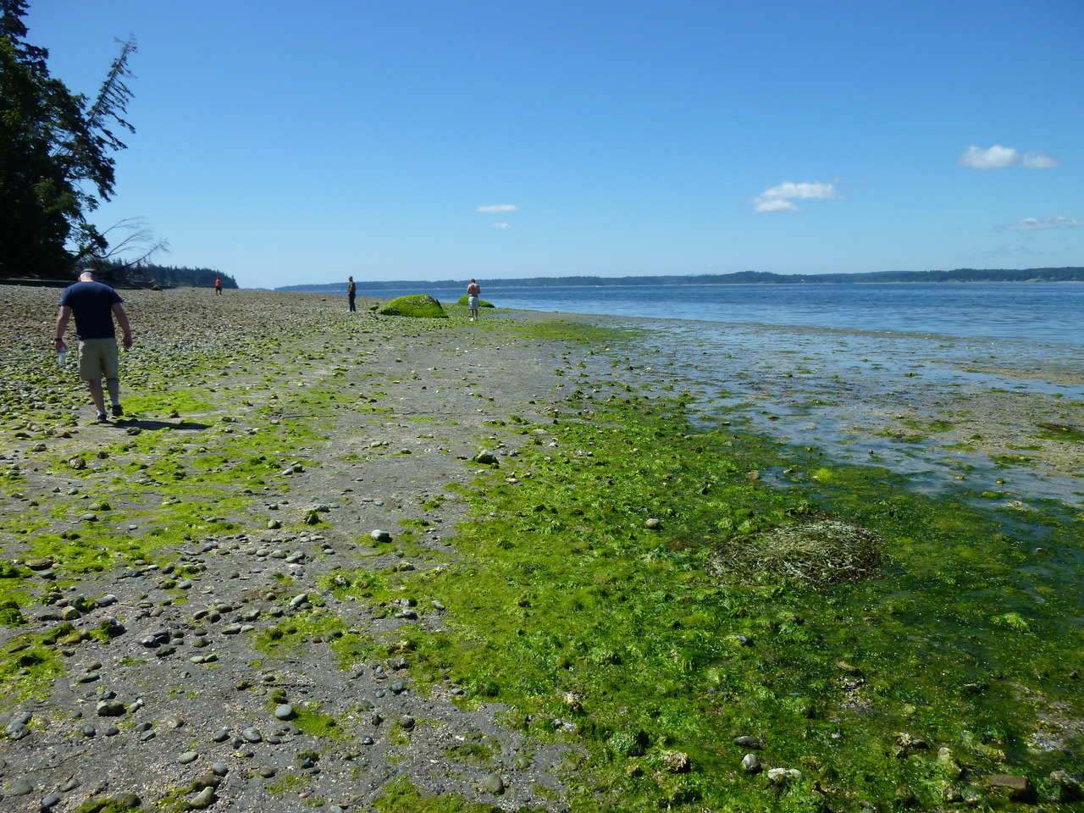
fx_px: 783
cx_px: 542
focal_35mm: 25
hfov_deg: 69.4
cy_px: 406
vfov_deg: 54.9
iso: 80
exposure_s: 1/800
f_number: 3.3
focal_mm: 4.5
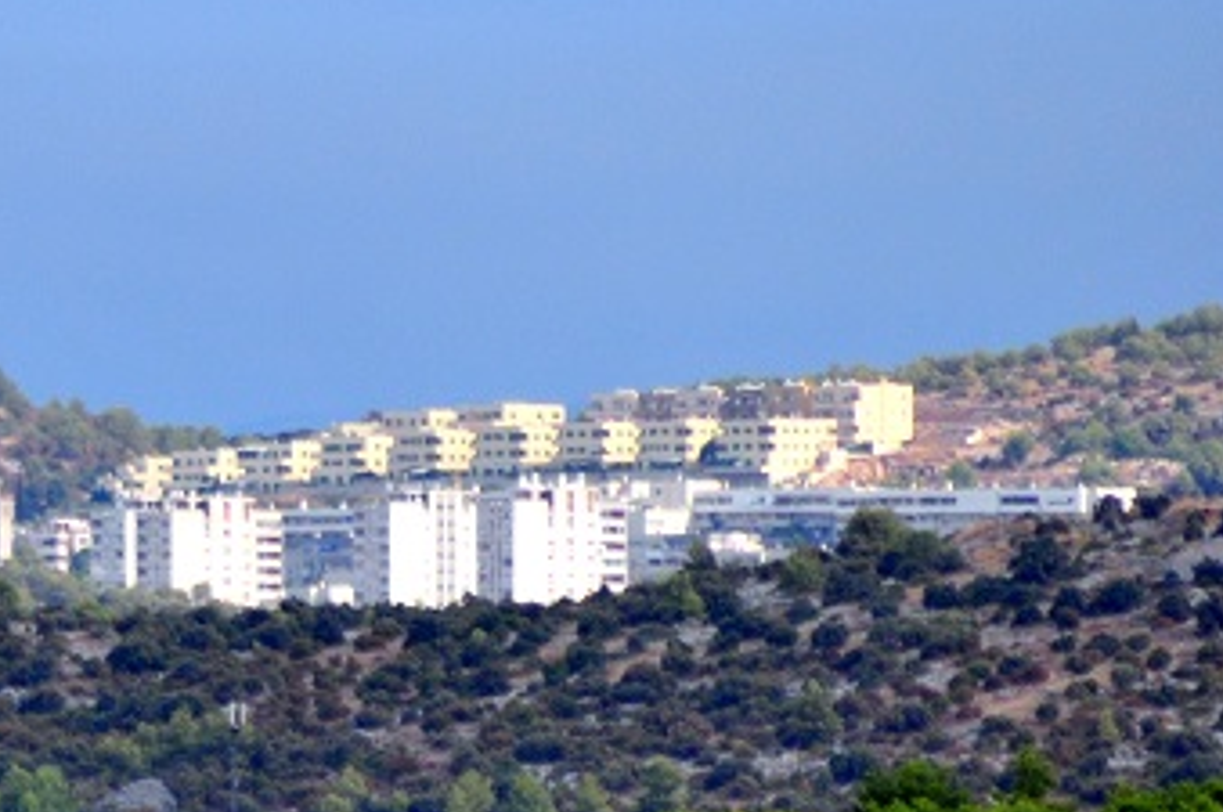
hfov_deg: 1.9
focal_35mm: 1105
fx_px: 37485
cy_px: 485
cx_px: 41
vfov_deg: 1.2
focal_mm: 250
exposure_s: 1/1600
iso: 320
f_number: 5
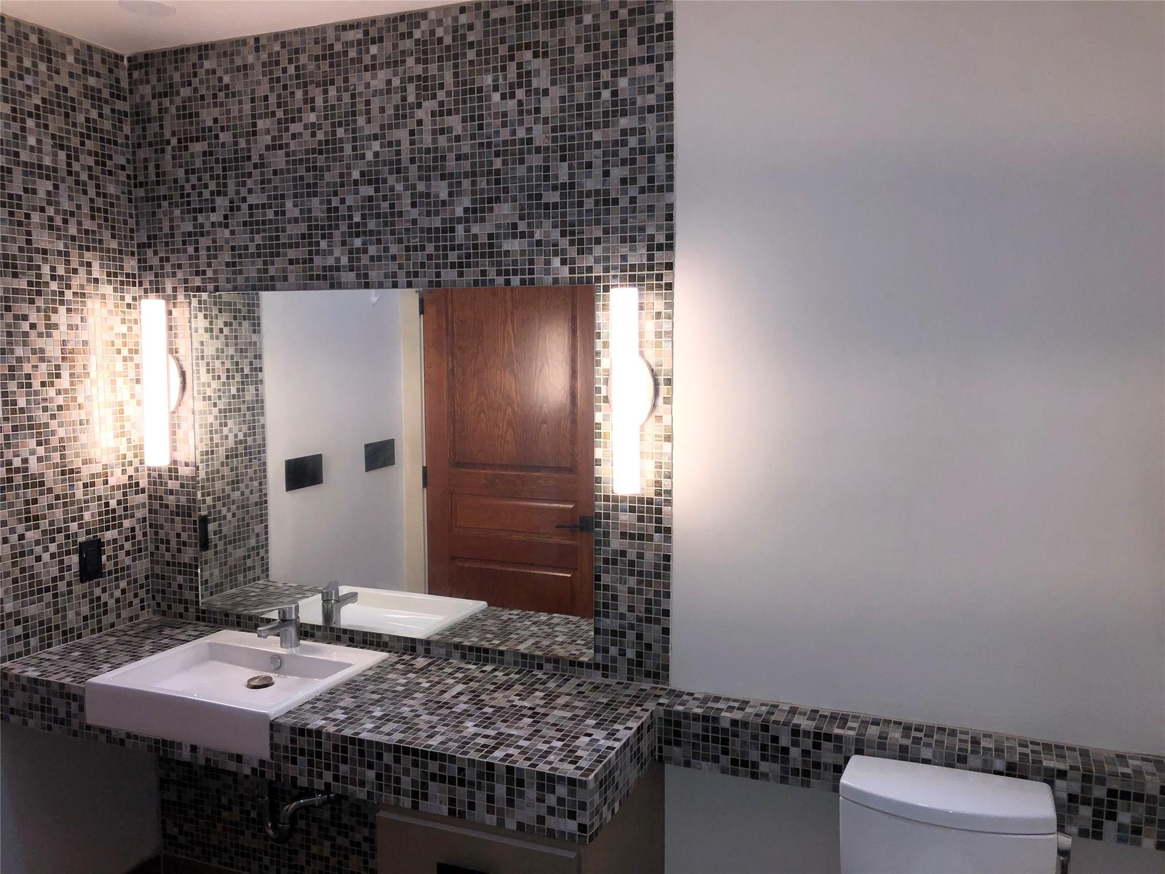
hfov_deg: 63.4
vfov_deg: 49.7
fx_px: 942
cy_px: 437
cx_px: 582
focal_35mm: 28
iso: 20
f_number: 1.8
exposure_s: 1/137
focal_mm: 3.99
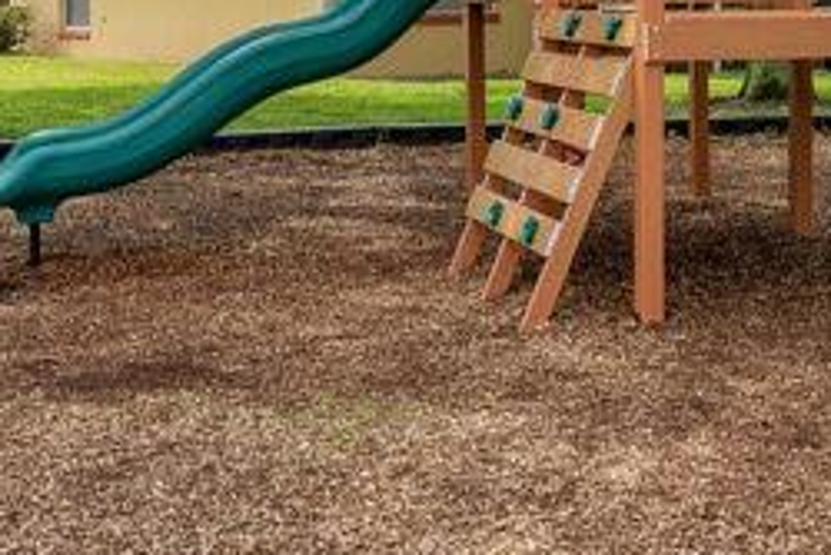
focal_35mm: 64
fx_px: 1478
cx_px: 758
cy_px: 65
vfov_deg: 20.9
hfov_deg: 30.0
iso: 100
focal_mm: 16
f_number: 7.1
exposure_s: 1/100
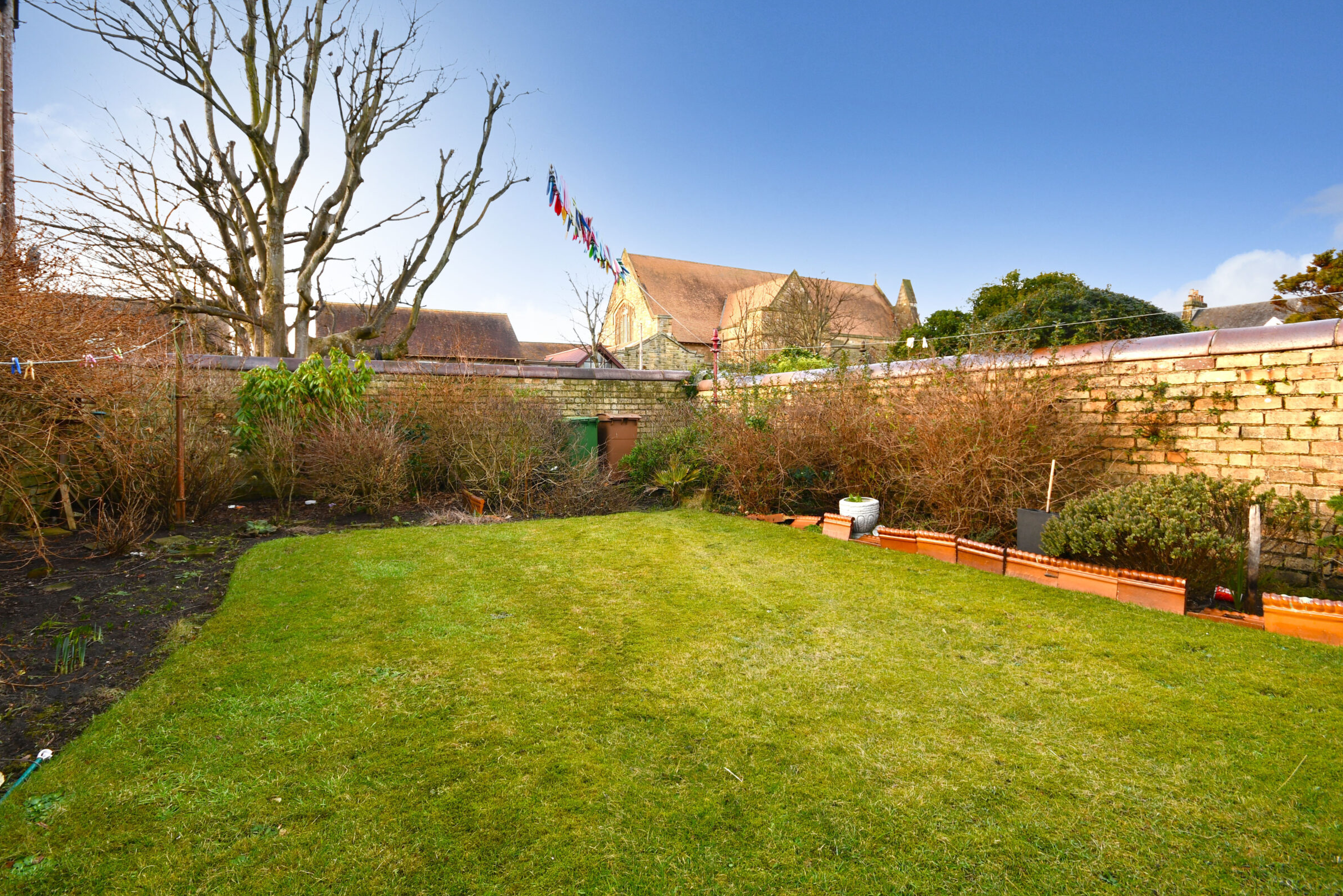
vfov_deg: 73.7
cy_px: 428
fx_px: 597
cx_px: 642
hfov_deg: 96.7
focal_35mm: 16
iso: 100
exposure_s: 1/20
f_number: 8
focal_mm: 10
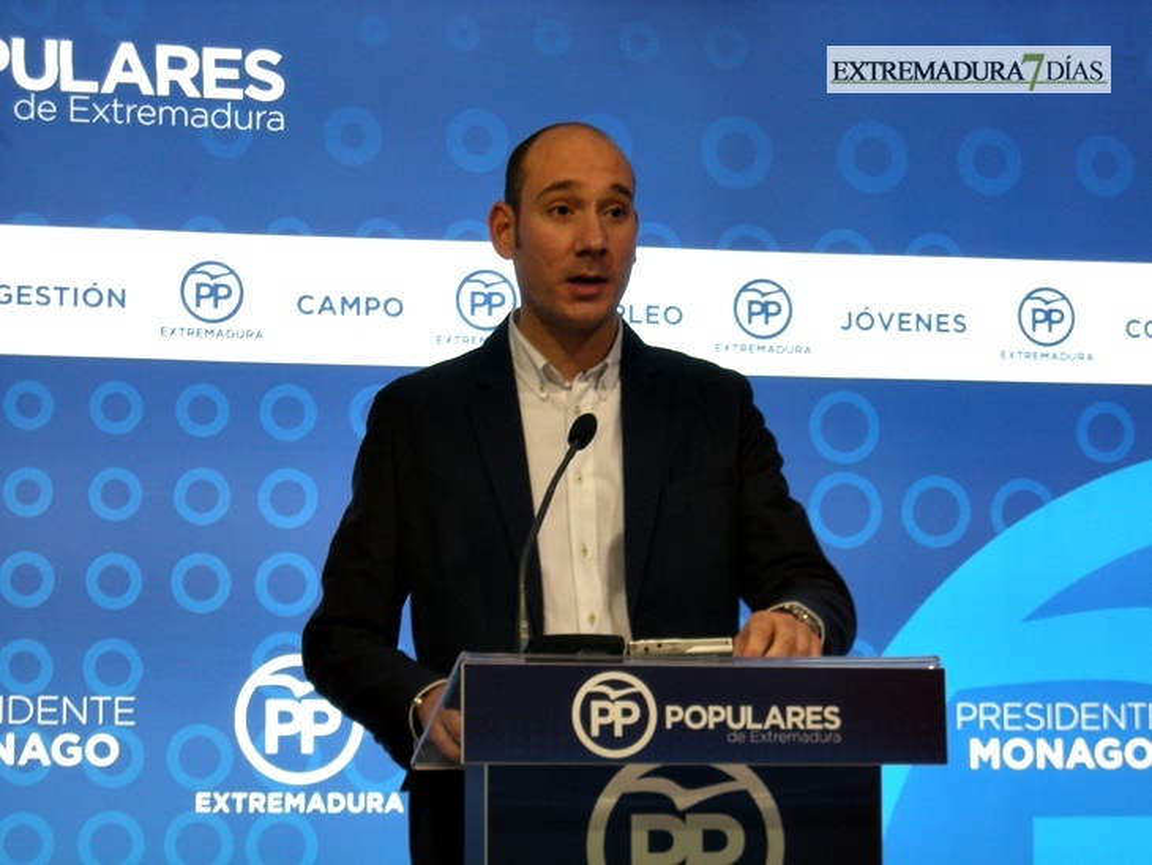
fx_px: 3129
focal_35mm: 94
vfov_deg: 15.7
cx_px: 576
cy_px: 432
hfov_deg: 20.9
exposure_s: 1/33
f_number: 4.4
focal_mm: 15.3
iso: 120
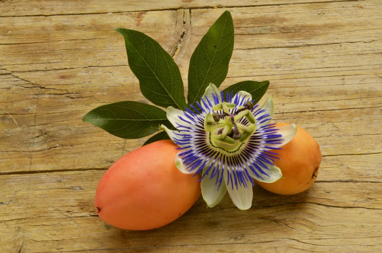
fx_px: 1270
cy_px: 126
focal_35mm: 120
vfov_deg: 11.4
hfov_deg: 17.1
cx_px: 191
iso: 200
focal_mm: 80
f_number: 36
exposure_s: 1
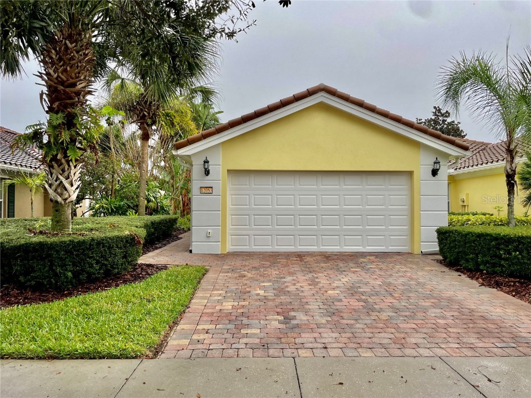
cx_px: 266
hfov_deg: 67.3
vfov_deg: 53.1
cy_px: 199
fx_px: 399
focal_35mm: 26
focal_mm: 4.2
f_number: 1.6
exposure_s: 1/356
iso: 32
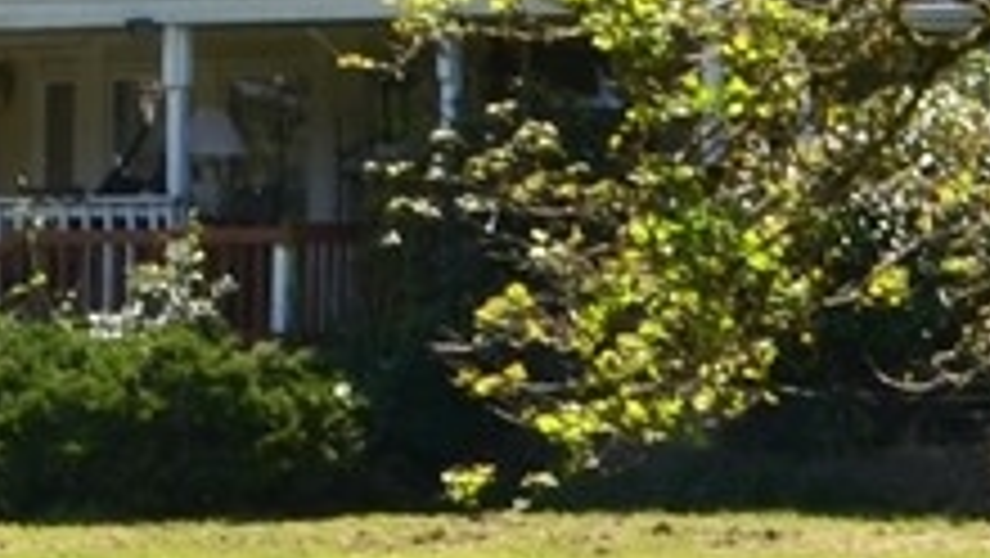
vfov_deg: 4.0
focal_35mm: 303
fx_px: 7959
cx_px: 418
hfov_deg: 7.1
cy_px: -335
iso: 140
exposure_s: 1/125
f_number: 11
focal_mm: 25
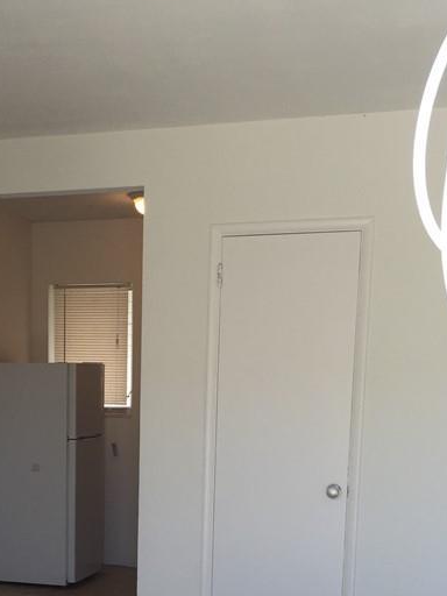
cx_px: 86
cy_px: 540
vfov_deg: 31.6
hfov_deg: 24.8
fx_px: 999
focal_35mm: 58
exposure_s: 1/120
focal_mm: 4.15
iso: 50
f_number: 2.2
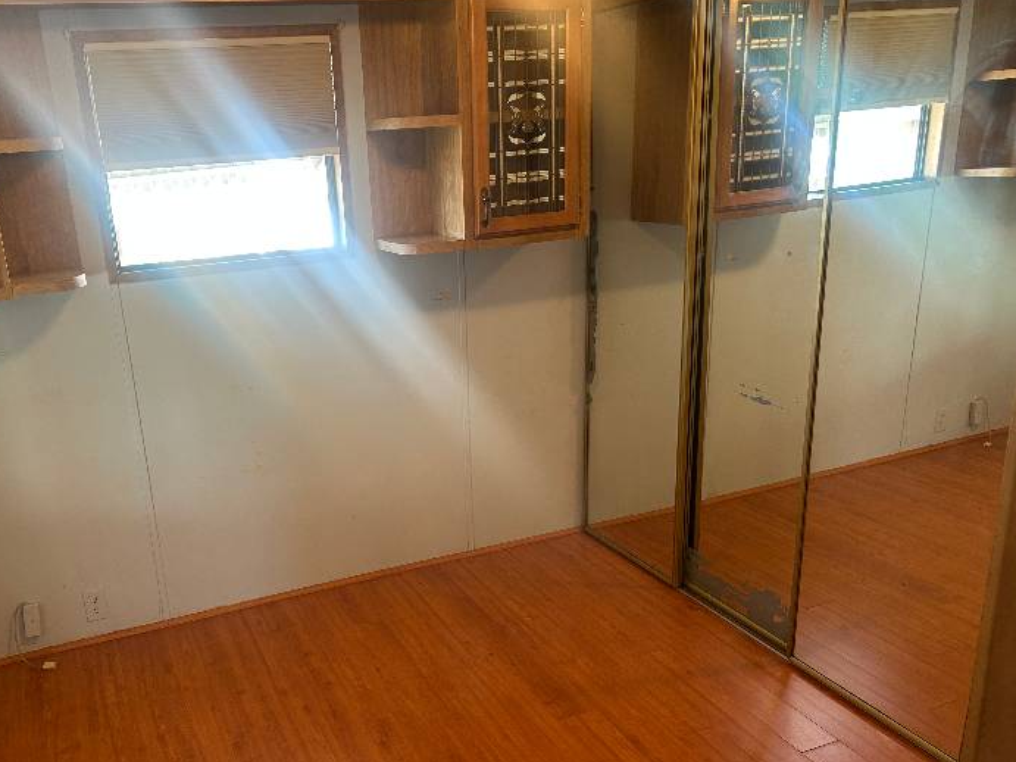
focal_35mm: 32
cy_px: 439
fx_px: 939
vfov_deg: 44.0
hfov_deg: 56.3
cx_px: 394
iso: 100
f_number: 1.5
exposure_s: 1/60
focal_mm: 5.7
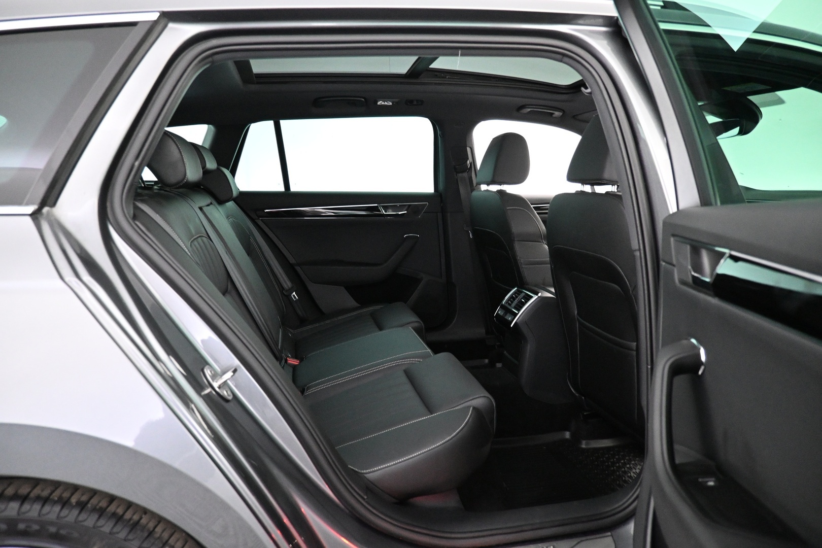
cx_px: 411
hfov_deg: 73.7
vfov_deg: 53.1
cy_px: 274
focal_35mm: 24
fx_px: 548
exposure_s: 1/40
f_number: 3.5
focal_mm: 16
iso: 4000
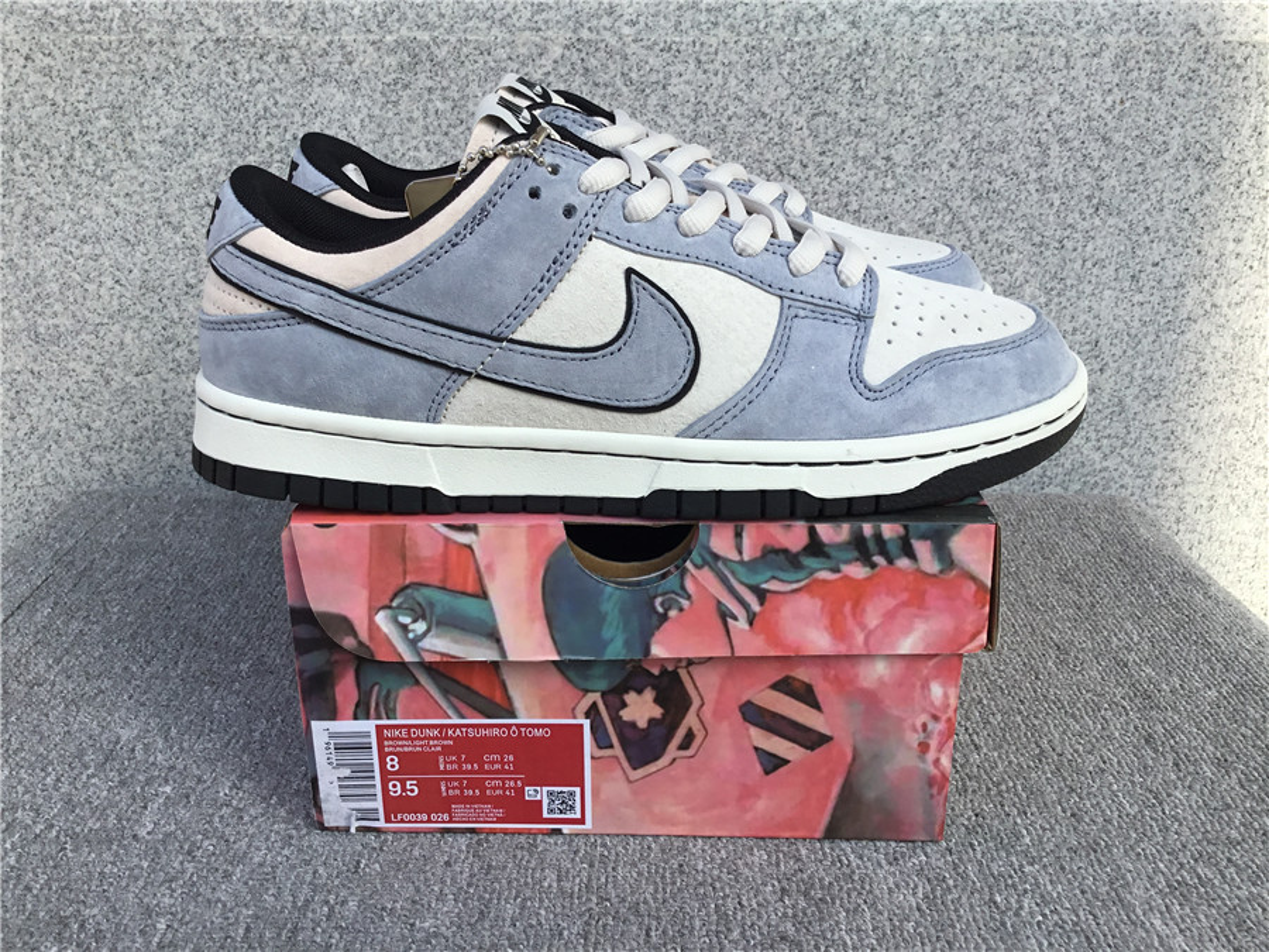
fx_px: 1136
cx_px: 634
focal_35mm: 31
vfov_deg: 45.4
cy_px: 476
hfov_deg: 58.4
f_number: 2.4
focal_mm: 3.3
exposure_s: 1/668
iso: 25
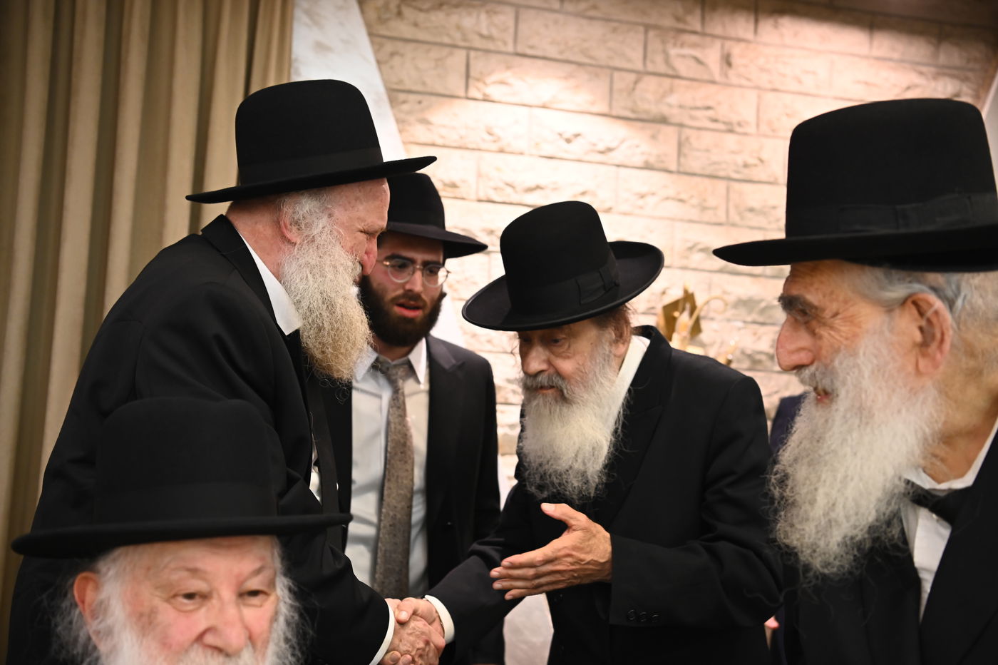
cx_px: 499
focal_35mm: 45
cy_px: 332
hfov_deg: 43.6
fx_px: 1247
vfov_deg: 29.8
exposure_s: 1/125
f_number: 3.5
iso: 1600
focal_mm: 45
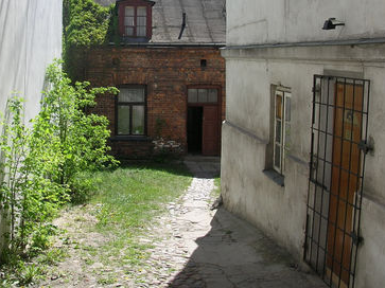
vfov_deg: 27.4
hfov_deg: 36.1
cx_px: 165
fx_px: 589
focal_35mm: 53
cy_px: 102
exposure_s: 1/325
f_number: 3.7
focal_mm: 6
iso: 50
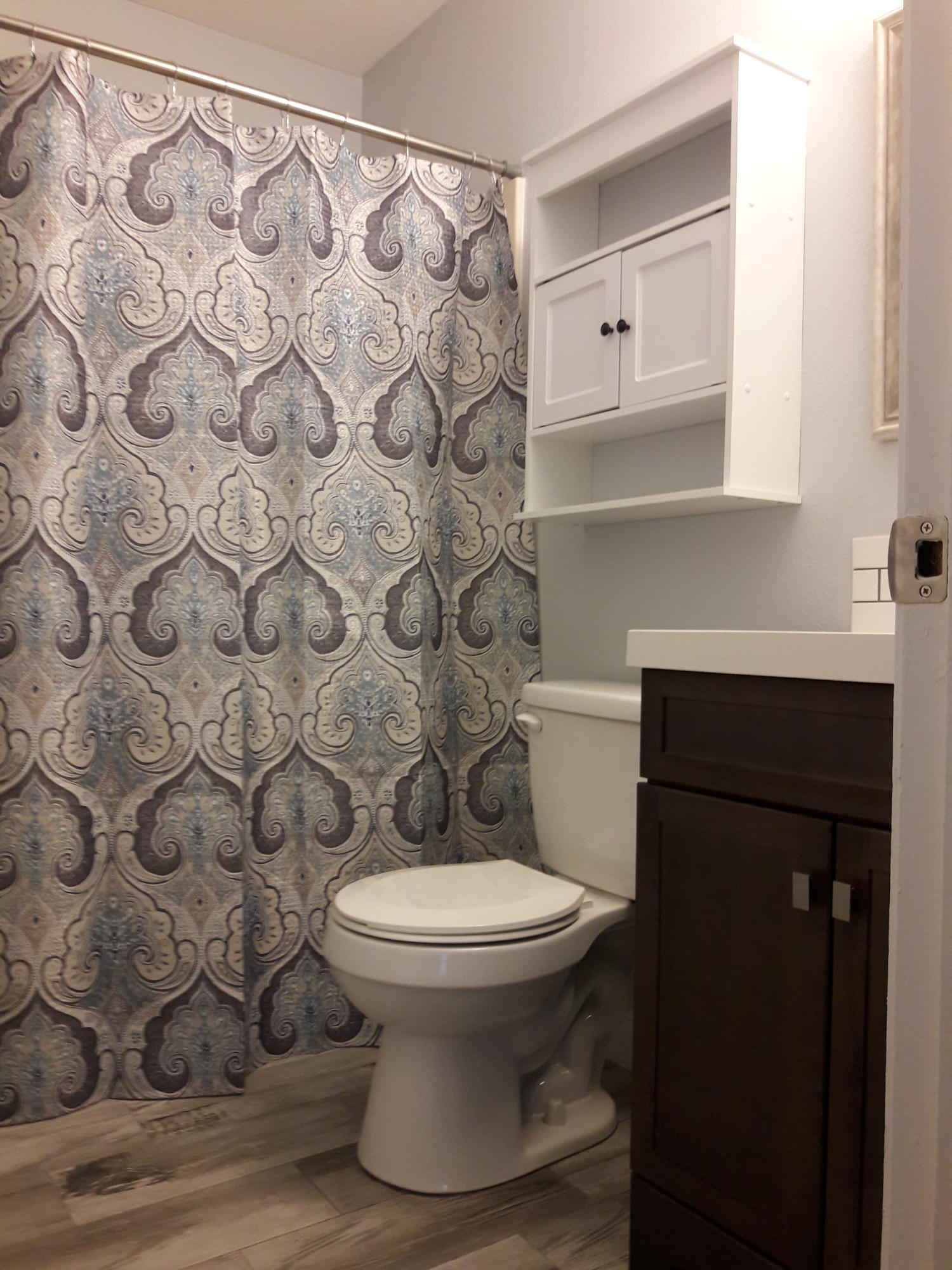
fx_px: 1027
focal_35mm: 28
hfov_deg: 49.7
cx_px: 476
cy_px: 635
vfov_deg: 63.4
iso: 125
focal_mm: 3.7
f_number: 1.9
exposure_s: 1/30
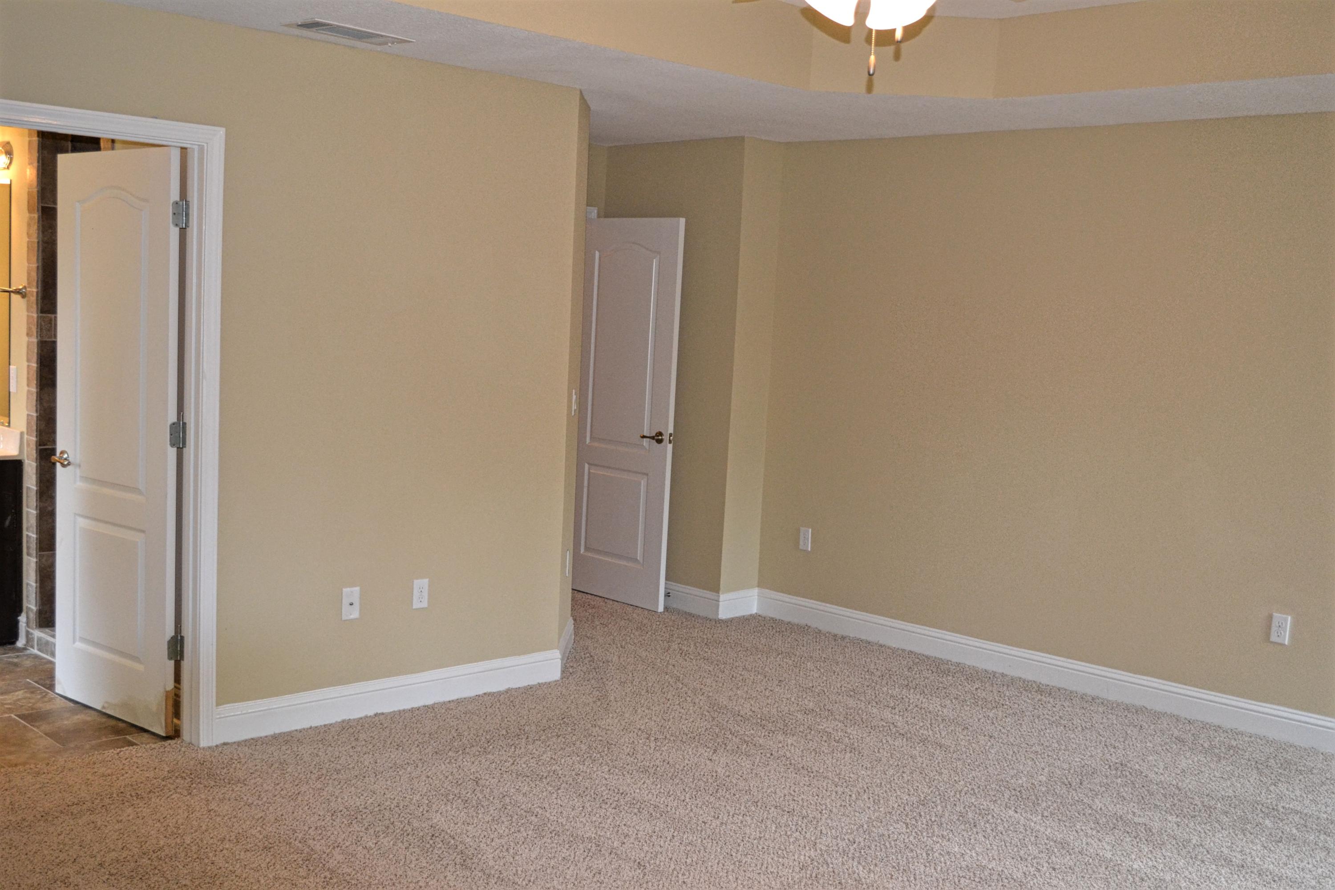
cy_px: 445
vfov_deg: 34.2
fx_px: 1446
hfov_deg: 49.6
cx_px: 668
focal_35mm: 39
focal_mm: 26
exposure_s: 1/60
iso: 1400
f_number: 4.2
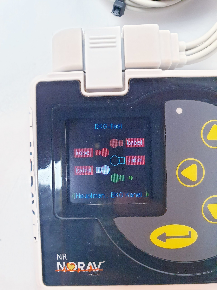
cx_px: 108
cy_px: 145
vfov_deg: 67.3
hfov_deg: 53.1
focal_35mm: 26
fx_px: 217
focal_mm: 4.3
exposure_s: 1/50
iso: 500
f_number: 2.4
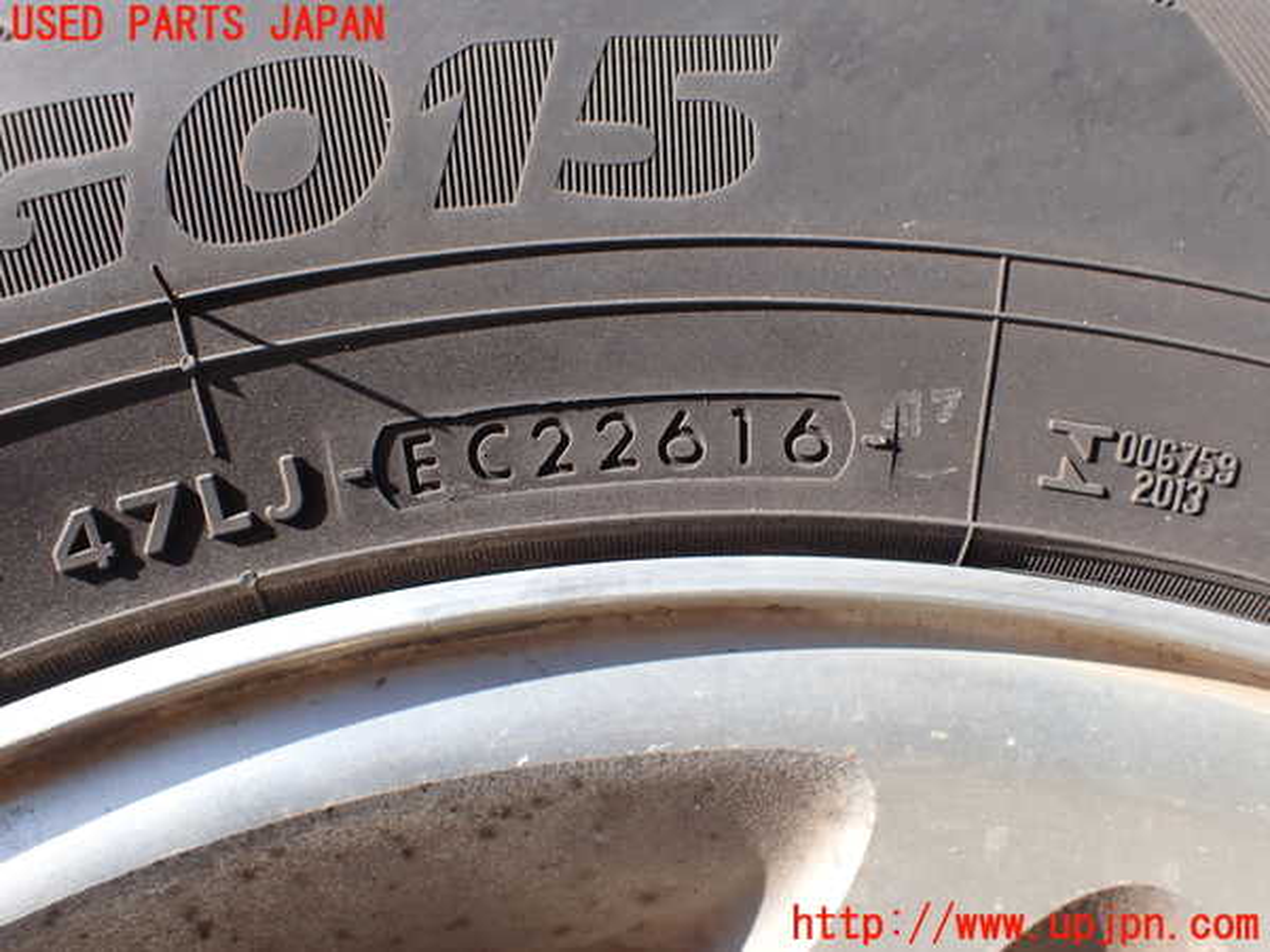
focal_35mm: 30
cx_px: 635
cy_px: 476
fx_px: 1101
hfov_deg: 60.0
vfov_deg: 46.8
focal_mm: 5.4
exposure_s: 1/250
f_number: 3.2
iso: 100
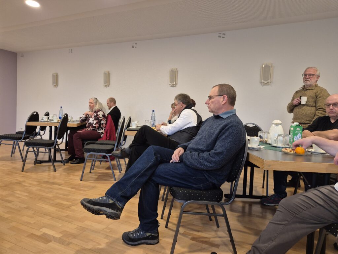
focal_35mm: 23
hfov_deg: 73.9
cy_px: 127
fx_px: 225
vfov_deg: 58.9
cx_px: 169
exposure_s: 1/100
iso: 320
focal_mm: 5.4
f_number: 1.8
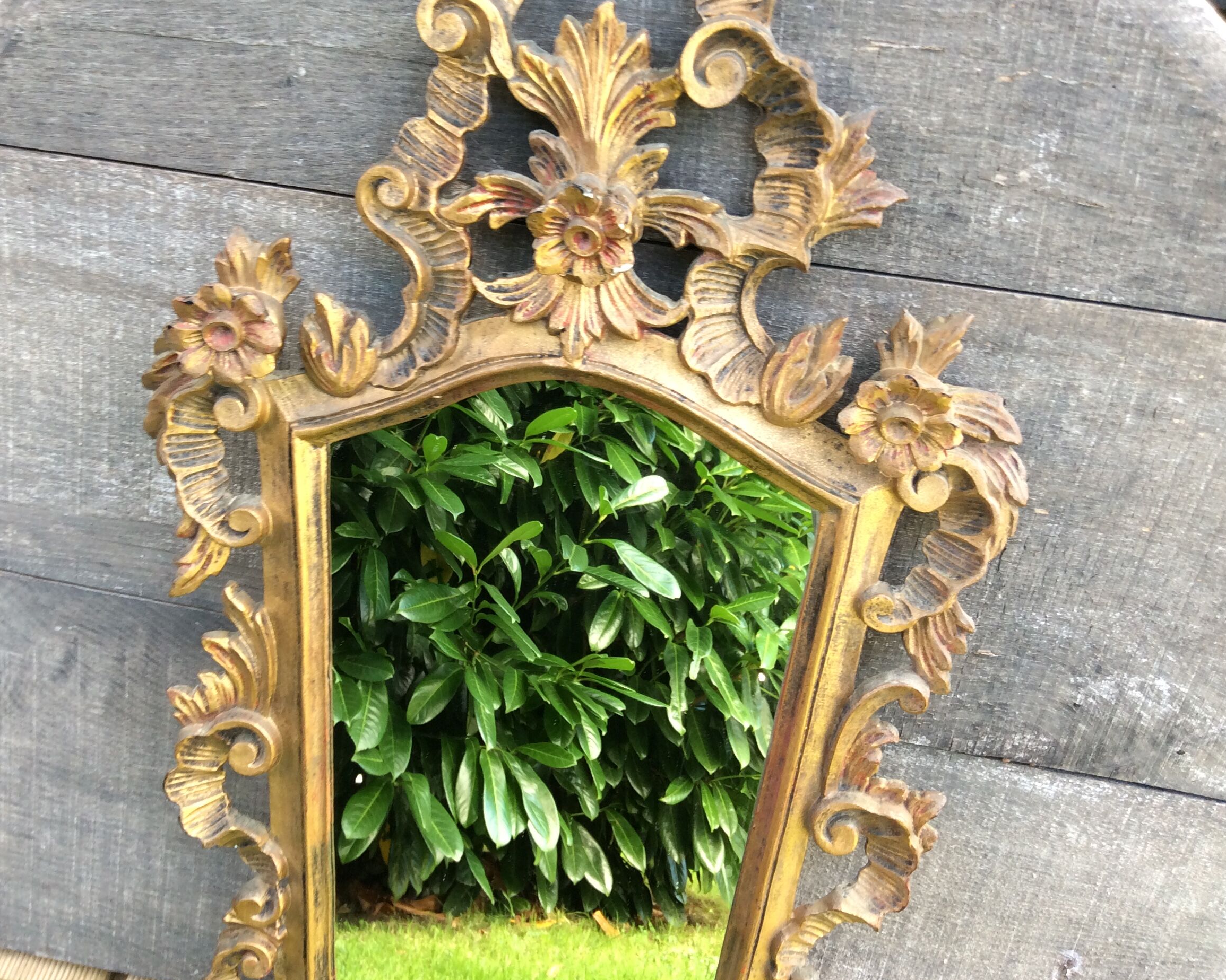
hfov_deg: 51.5
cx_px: 576
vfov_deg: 42.2
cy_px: 470
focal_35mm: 35
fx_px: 1270
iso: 32
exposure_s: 1/33
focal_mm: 3.3
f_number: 2.4
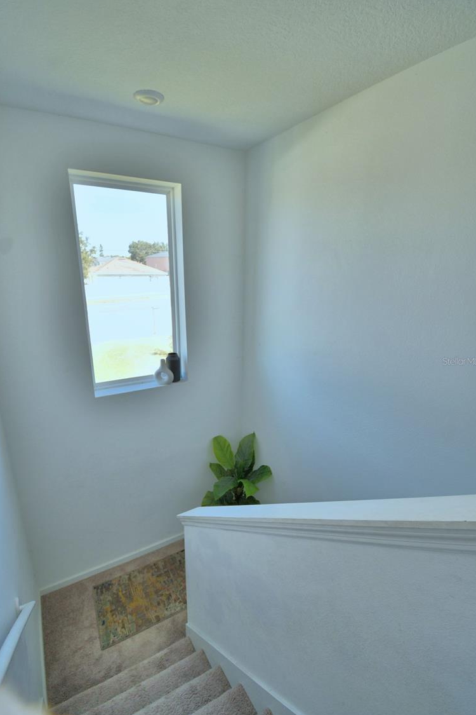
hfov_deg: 73.7
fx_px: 317
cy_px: 361
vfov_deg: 96.7
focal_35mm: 16
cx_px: 231
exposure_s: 1/100
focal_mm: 10
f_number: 4.5
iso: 100
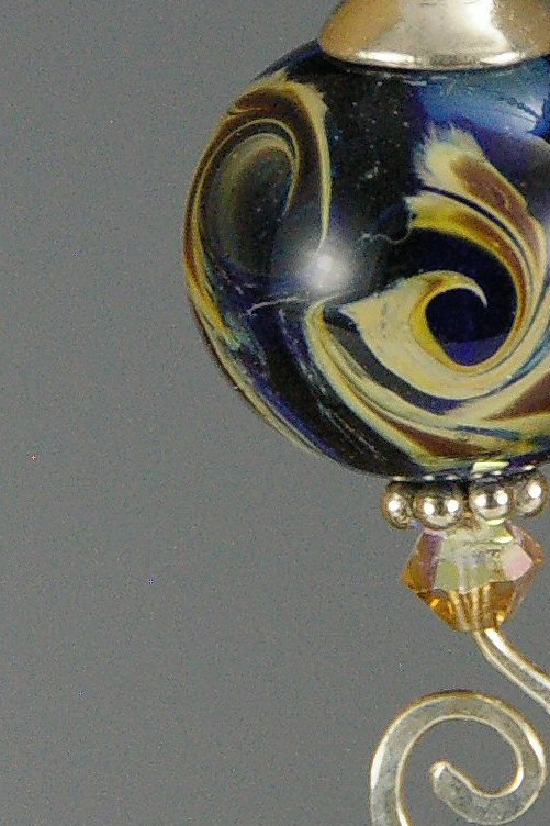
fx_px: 10156
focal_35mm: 443
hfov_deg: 3.1
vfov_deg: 4.7
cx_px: 478
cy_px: 301
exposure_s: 1/125
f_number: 16
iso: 1600
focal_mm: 148
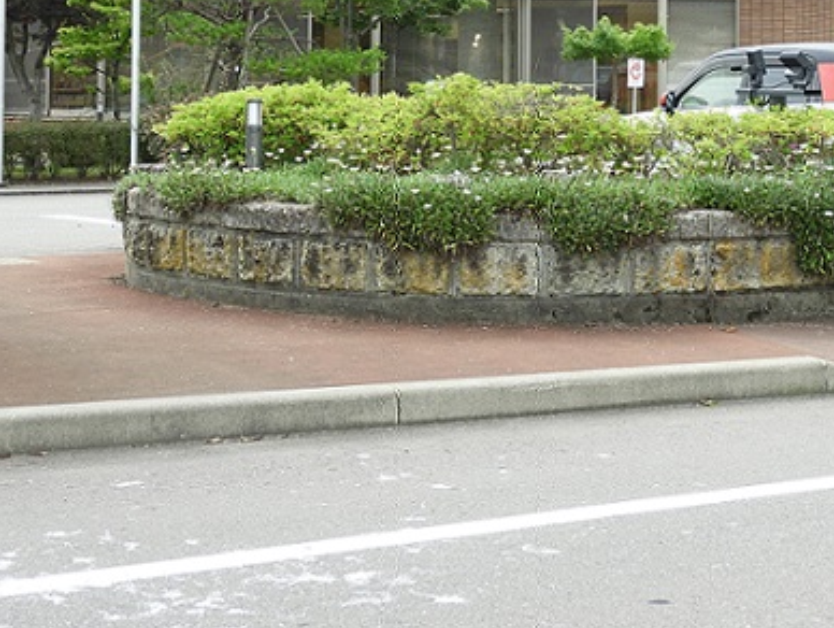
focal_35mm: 79
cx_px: 468
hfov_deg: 24.7
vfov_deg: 18.3
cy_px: 24
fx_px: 1906
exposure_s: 1/200
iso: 100
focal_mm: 7.2
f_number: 3.8
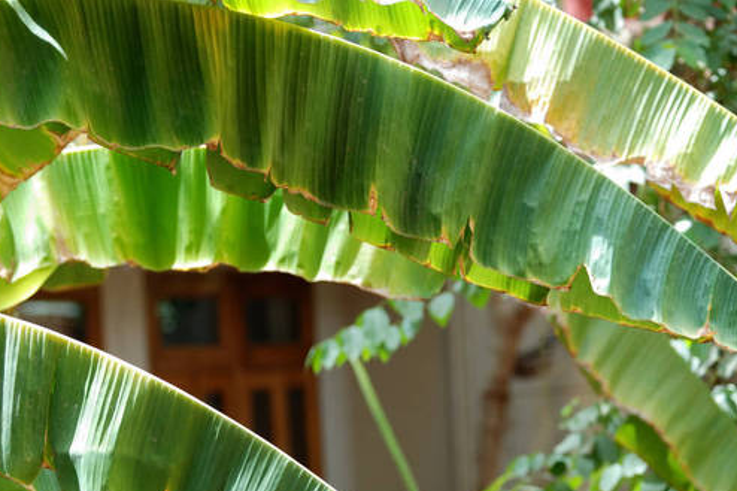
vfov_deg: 4.4
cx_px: 249
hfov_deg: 6.7
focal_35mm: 309
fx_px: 6318
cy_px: 254
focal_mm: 145
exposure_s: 1/160
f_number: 5
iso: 560
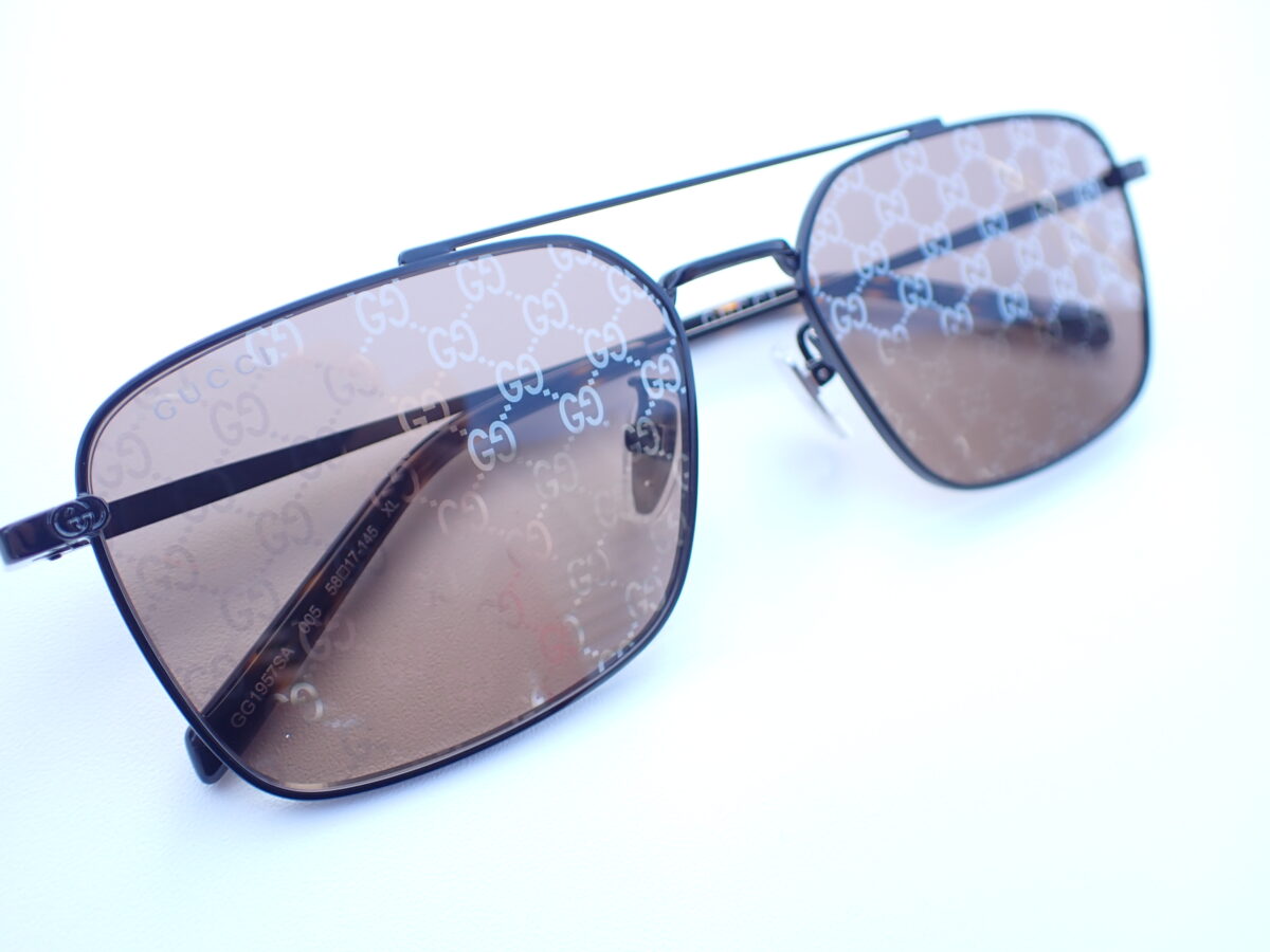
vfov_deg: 46.8
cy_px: 476
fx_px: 1101
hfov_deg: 60.0
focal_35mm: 30
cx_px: 635
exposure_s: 1/160
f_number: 2.3
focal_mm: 5.4
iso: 100
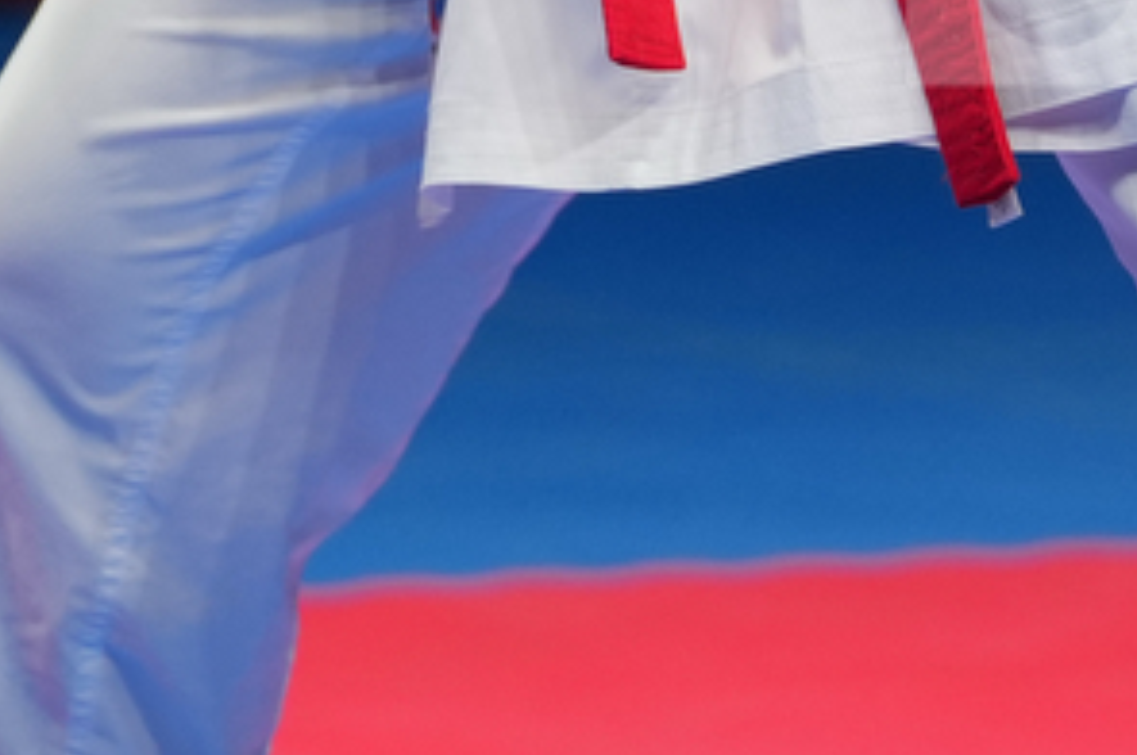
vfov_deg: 1.3
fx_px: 34230
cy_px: -1256
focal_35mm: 1085
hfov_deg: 1.9
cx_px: 1187
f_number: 2.8
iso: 500
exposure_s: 1/1000
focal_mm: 200
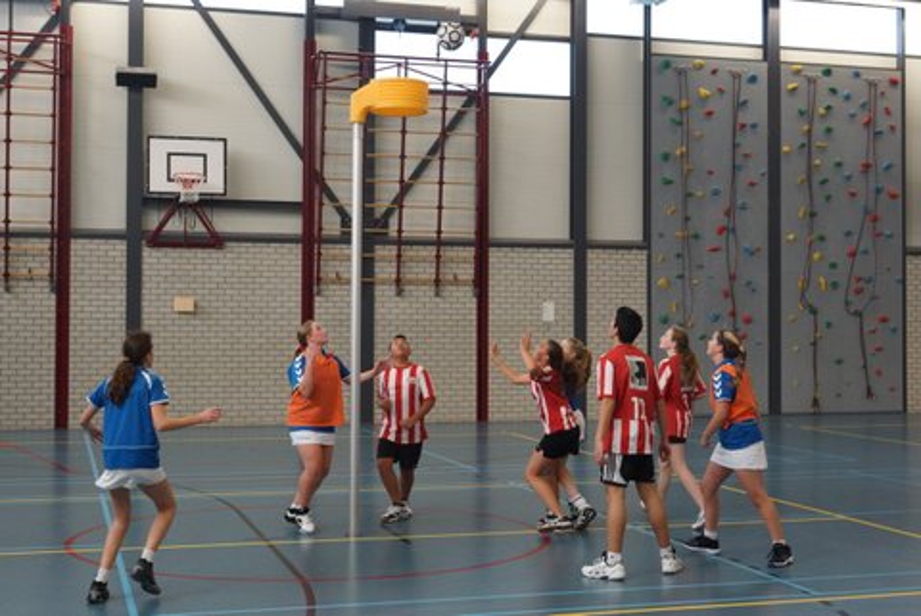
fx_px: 1152
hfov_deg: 43.6
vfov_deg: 29.9
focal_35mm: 45
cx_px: 460
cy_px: 308
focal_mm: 30
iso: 800
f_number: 4
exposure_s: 1/200
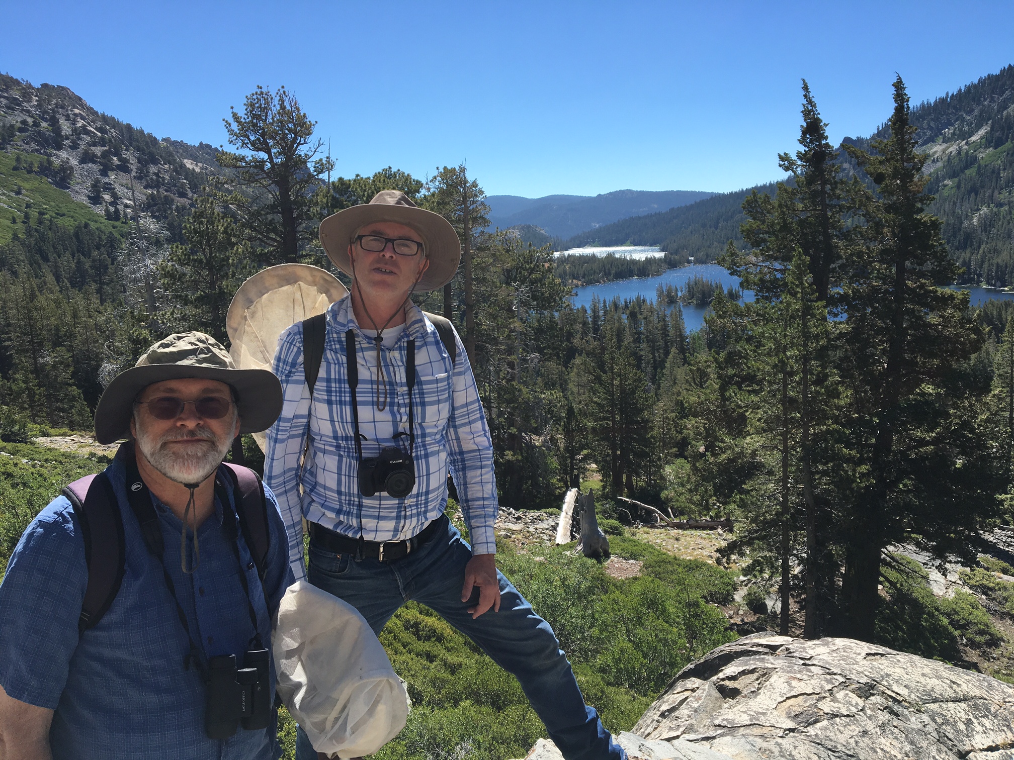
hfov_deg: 61.7
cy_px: 380
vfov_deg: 48.2
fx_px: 849
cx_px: 507
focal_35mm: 29
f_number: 2.2
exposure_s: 1/1099
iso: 25
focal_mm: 4.15
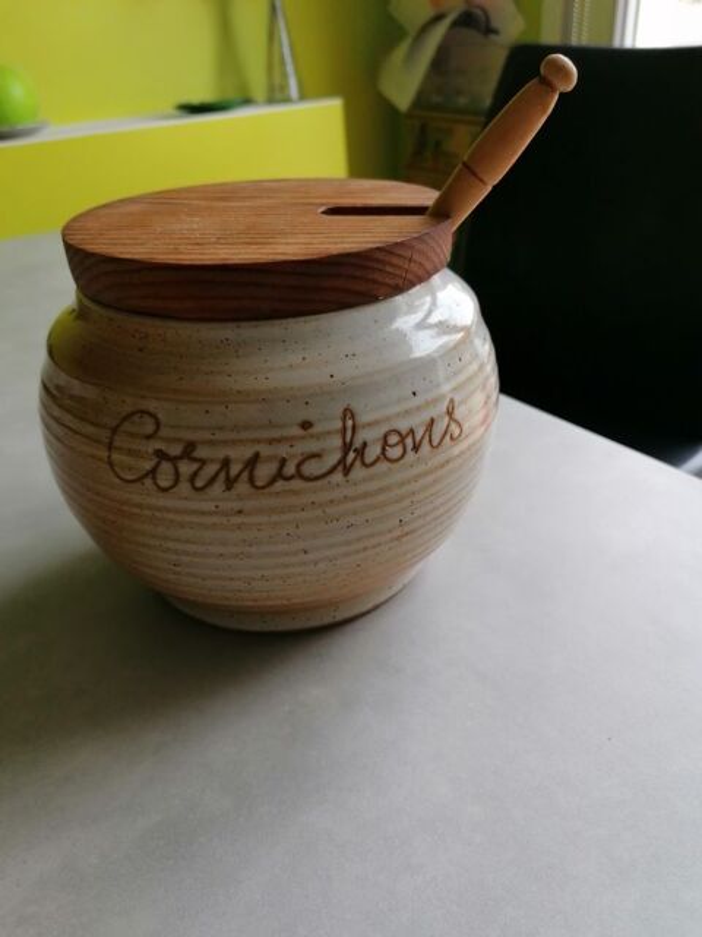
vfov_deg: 65.3
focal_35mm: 27
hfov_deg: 51.4
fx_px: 730
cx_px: 351
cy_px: 468
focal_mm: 4.75
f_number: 1.8
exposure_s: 1/50
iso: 64
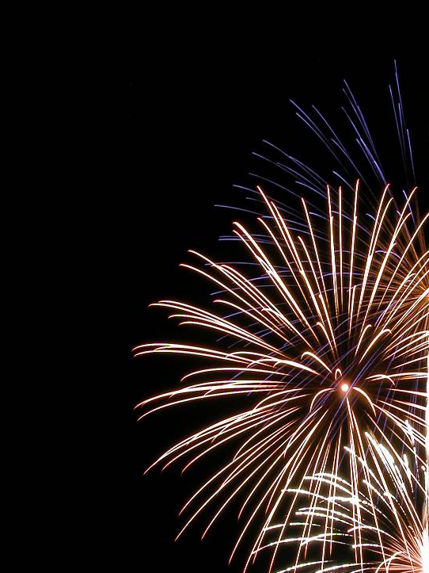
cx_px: 364
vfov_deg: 31.0
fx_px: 1025
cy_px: 364
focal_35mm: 62
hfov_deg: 23.2
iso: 100
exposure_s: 2
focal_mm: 8.9
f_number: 8
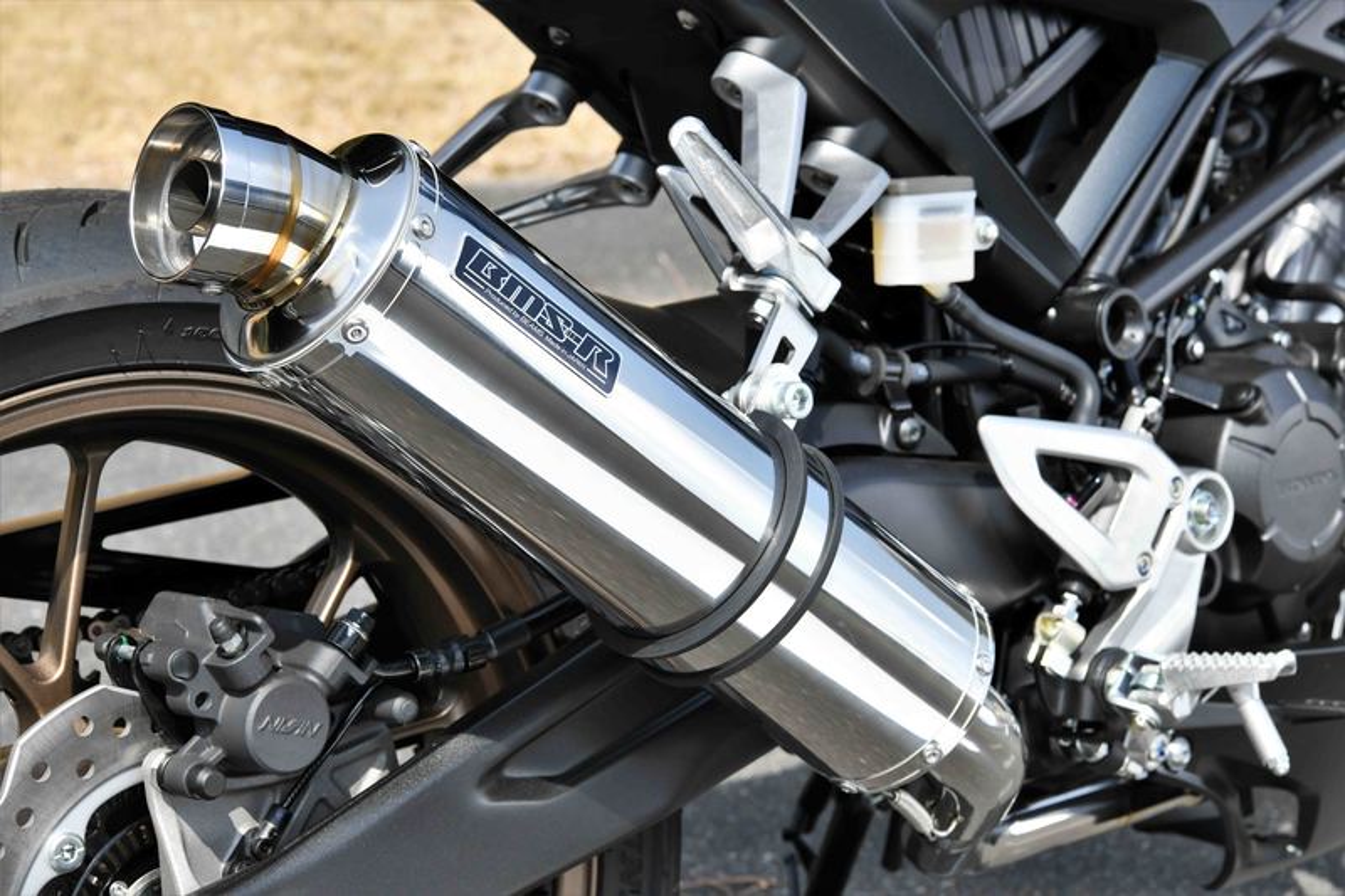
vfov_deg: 19.4
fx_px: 2615
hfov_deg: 28.8
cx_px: 672
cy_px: 448
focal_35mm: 70
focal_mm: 70
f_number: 13
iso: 640
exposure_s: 1/640
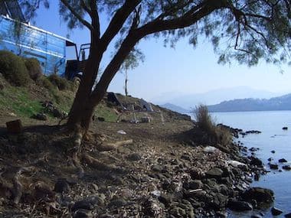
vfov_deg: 36.8
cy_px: 109
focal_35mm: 39
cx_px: 146
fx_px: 328
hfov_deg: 47.9
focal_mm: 8
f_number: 4.8
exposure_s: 1/640
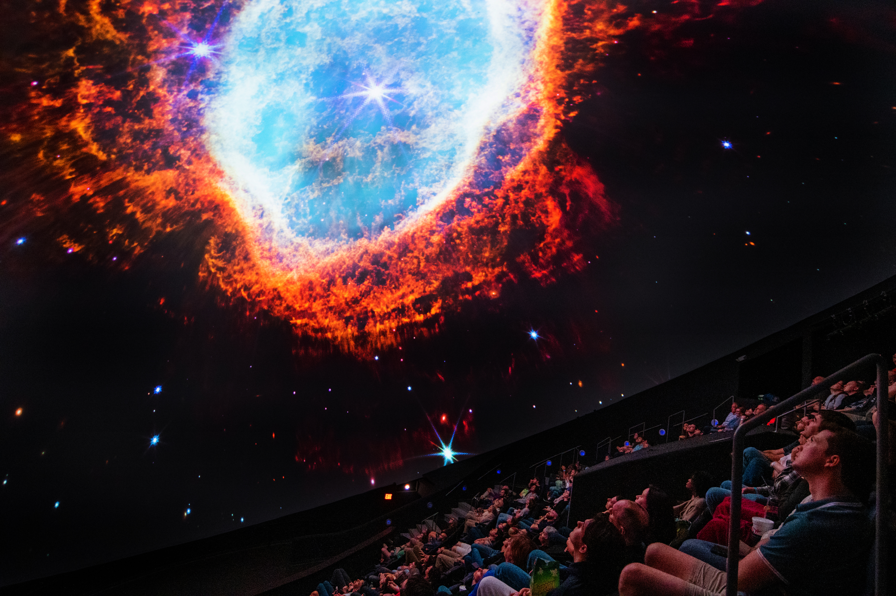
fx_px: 448
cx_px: 448
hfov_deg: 90.0
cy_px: 298
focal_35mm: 18
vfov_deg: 67.3
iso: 6400
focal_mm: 18
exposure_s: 1/50
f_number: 3.5
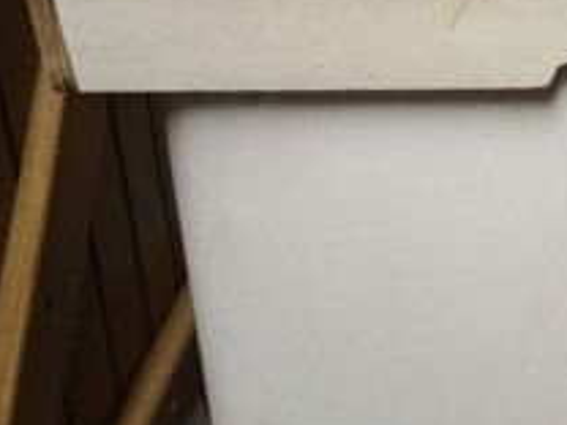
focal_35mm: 60
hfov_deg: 29.0
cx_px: 630
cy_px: -52
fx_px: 983
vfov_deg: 22.9
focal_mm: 3.46
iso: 518
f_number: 2.2
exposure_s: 1/20
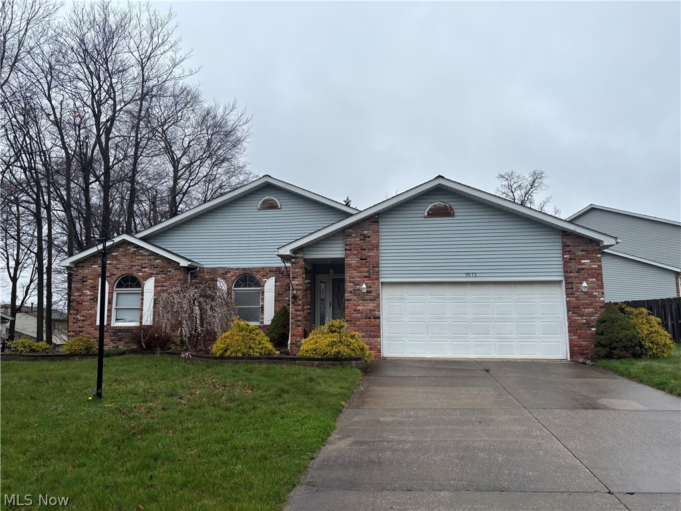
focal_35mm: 26
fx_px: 511
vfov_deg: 53.1
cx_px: 340
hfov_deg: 67.3
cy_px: 256
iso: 50
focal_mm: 5.96
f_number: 1.6
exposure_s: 1/961
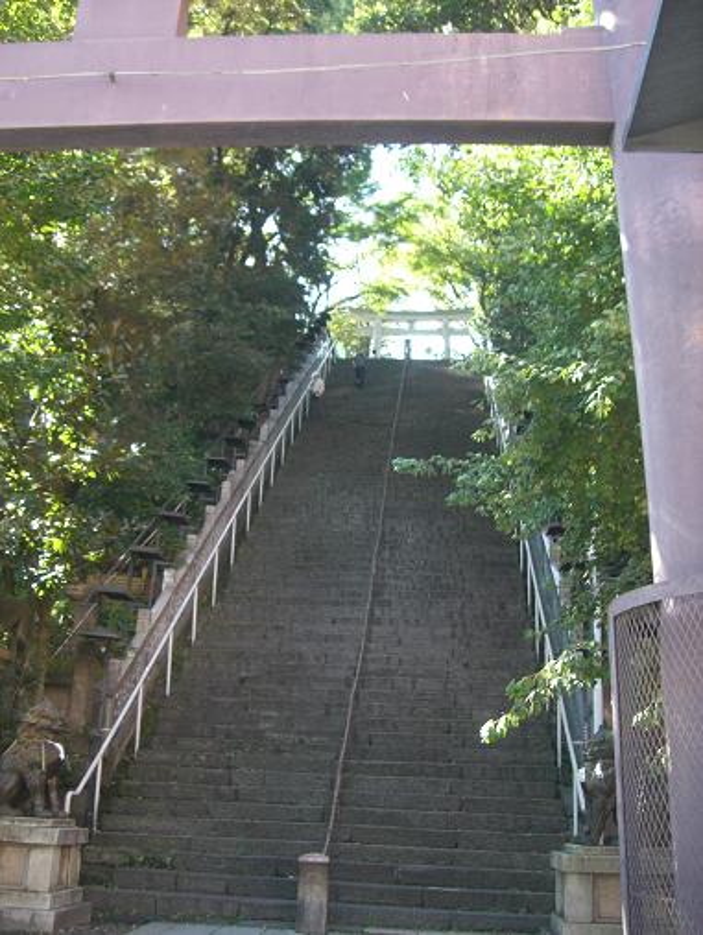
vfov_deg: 48.9
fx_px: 1028
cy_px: 468
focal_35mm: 38
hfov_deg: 37.8
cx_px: 352
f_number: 2.7
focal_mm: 6.2
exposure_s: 1/125
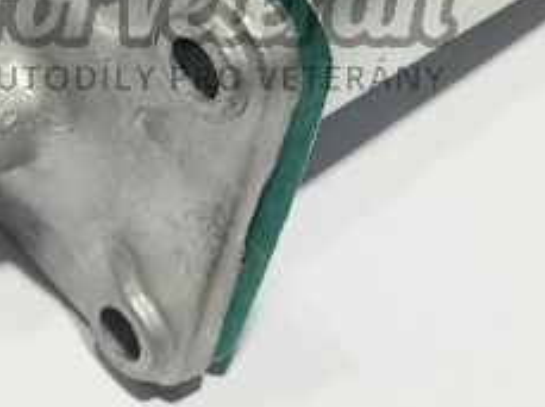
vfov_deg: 15.7
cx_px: 207
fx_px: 1430
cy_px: -40
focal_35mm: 91
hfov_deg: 21.5
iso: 40
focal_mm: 4.2
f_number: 1.7
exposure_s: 1/241
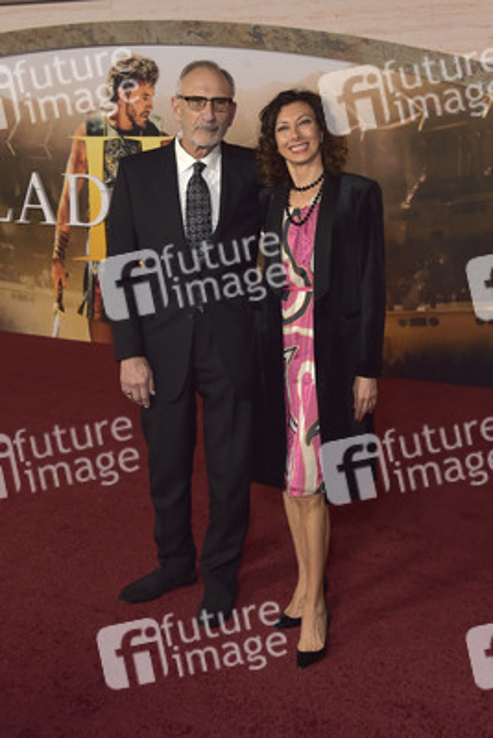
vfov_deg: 48.4
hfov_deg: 33.4
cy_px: 369
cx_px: 246
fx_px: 821
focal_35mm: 40
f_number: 6.3
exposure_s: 1/250
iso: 800
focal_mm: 40
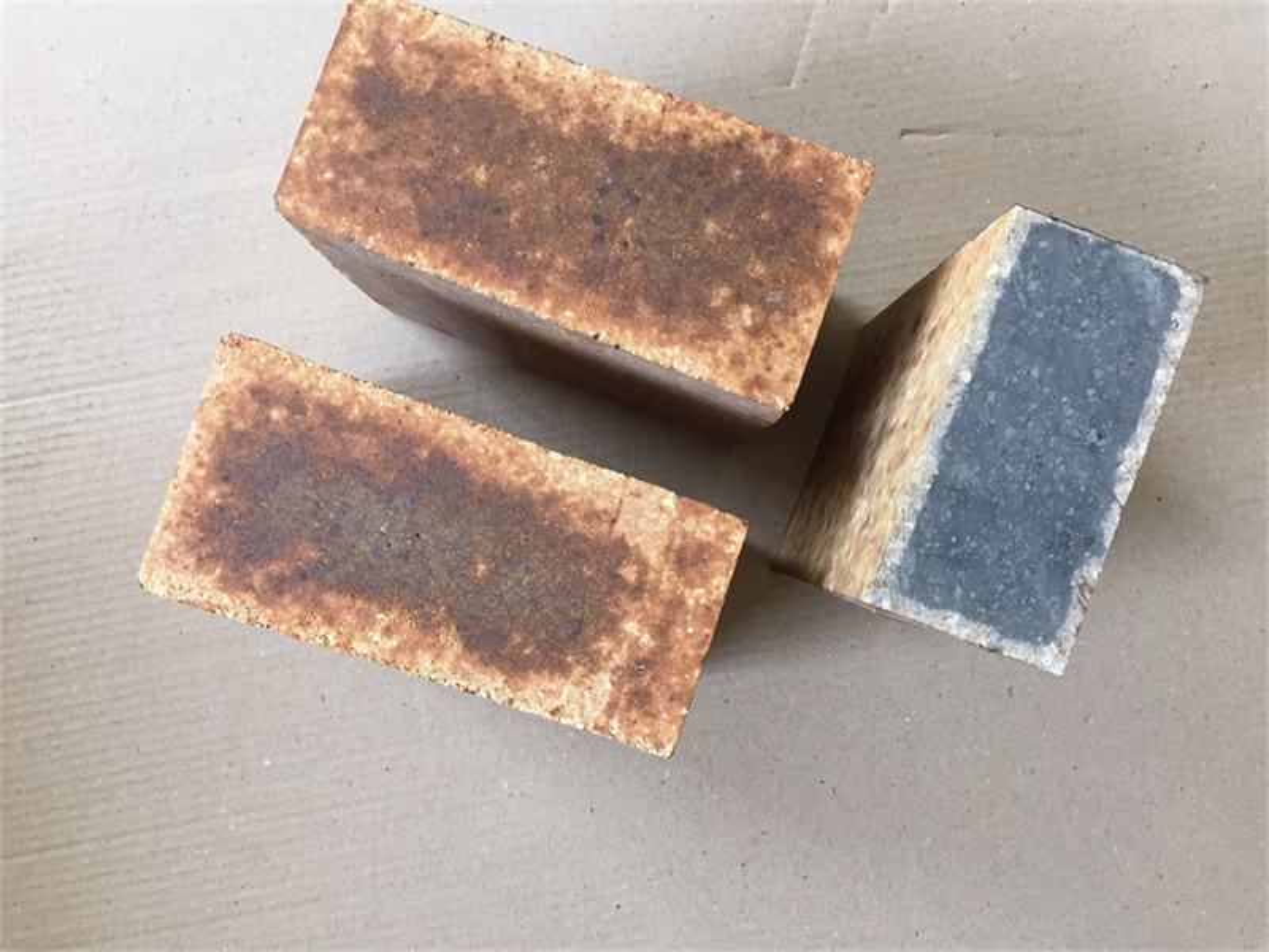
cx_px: 634
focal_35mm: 29
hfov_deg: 61.7
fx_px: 1063
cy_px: 476
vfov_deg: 48.2
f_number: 2.2
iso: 50
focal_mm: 4.15
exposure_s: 1/33
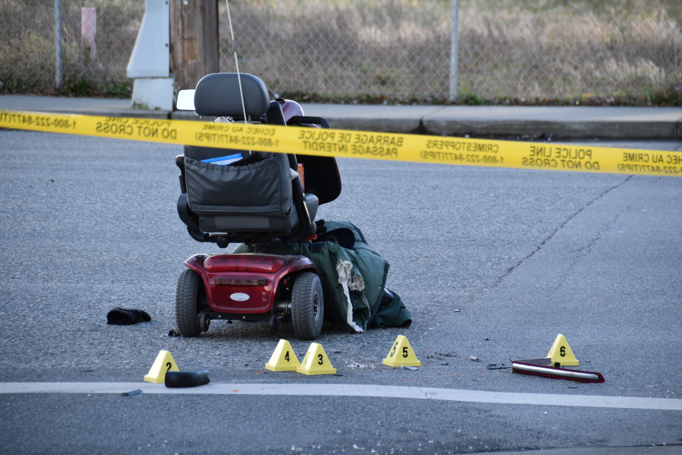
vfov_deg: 5.9
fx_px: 4423
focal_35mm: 234
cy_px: 227
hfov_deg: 8.8
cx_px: 342
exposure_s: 1/250
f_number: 6
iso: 450
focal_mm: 155
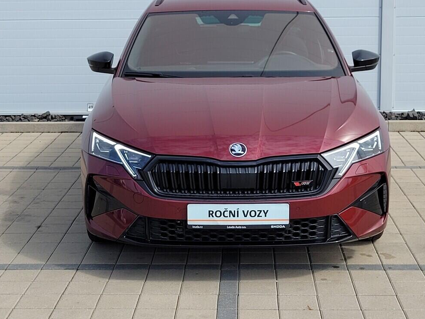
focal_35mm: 38
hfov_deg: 48.9
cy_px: 129
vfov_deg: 37.6
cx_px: 230
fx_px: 467
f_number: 1.8
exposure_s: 1/1839
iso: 40
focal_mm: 5.4
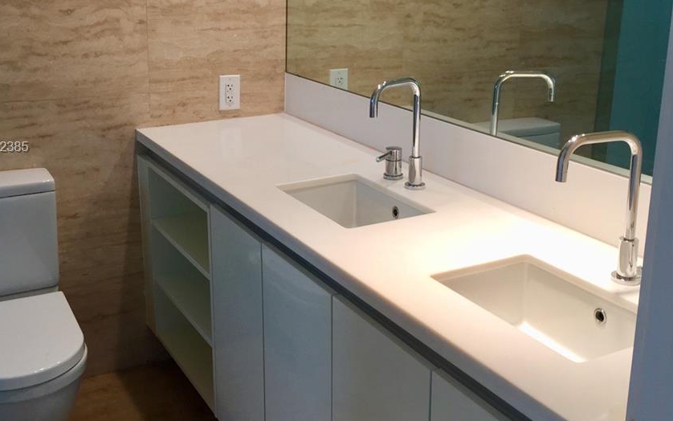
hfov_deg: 45.2
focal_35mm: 44
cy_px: 149
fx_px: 807
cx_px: 320
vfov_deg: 29.1
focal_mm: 4.15
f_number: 2.2
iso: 32
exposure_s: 1/30
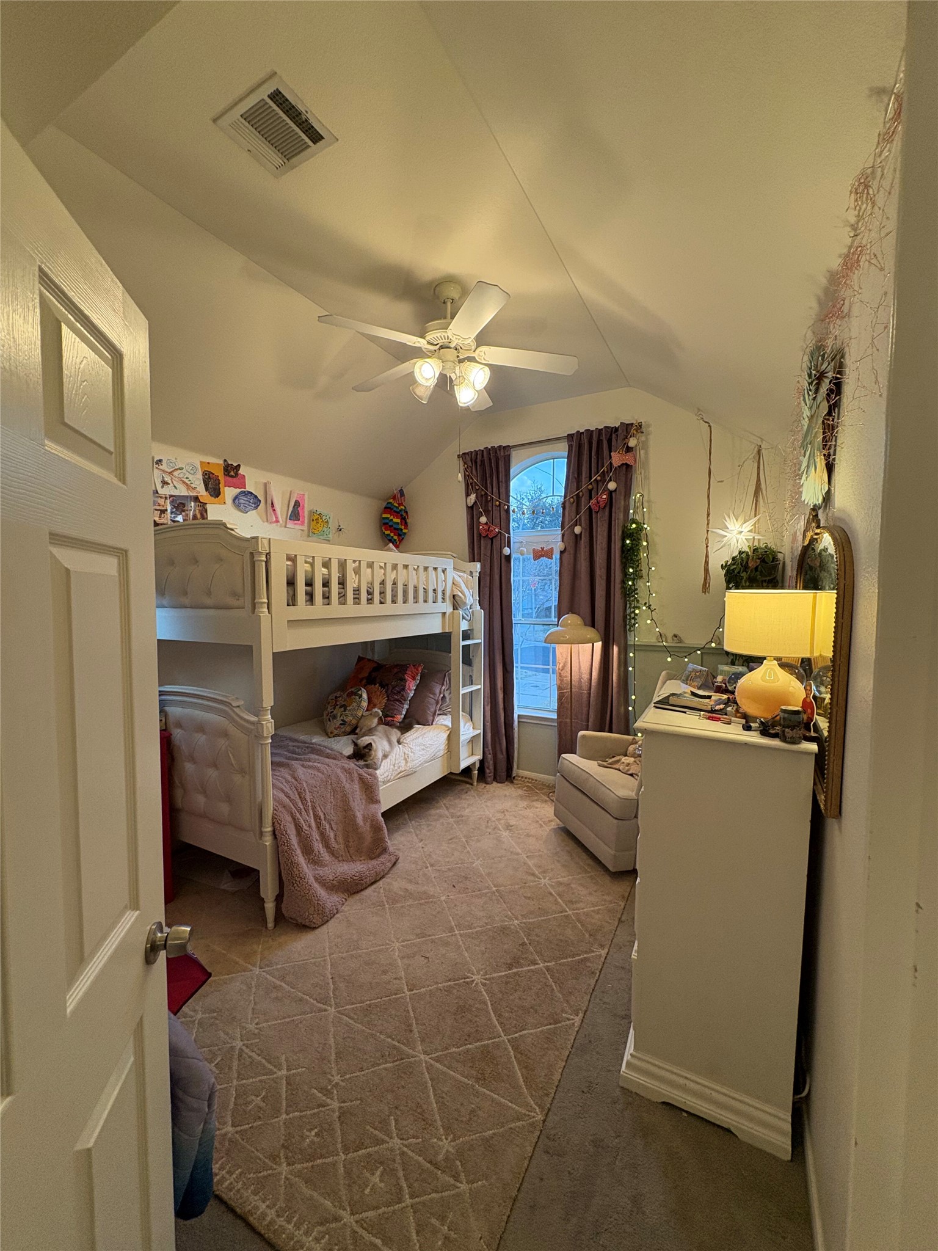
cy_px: 626
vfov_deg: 102.1
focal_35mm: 14
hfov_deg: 85.7
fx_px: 506
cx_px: 469
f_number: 2.2
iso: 320
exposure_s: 1/120
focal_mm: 2.22
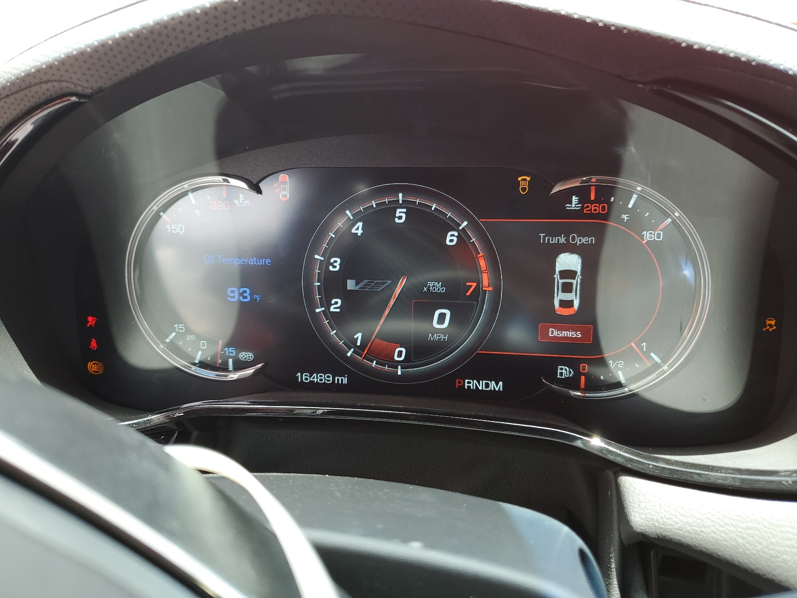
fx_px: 599
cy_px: 299
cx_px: 398
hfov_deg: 67.3
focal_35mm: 26
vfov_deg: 53.1
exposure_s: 1/141
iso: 50
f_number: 1.5
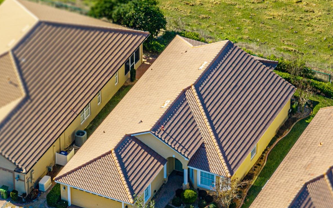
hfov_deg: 9.1
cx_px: 162
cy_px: 136
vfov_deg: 5.7
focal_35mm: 230
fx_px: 2087
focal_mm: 29.85
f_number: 4.4
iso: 100
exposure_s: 1/160
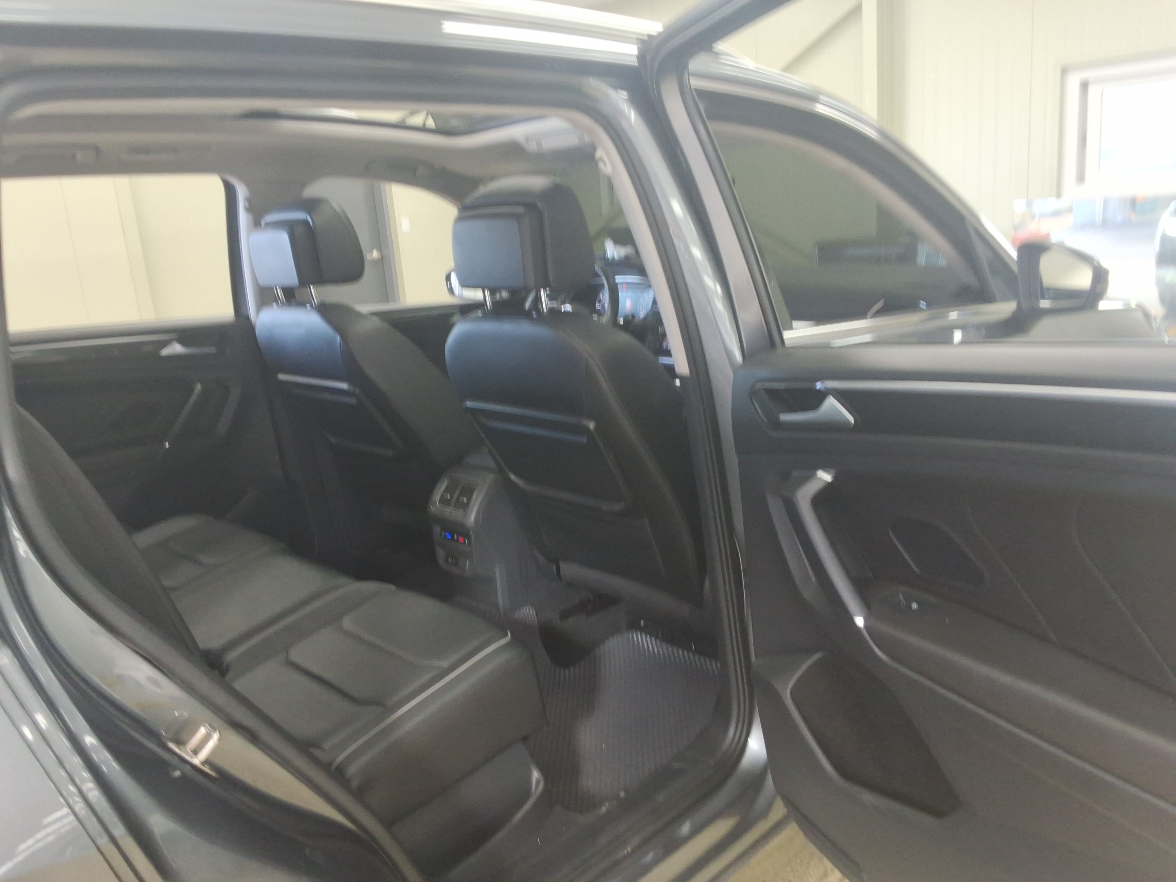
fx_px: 951
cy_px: 441
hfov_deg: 63.4
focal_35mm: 28
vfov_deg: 49.7
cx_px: 588
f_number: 1.9
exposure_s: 1/60
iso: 53
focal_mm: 2.91
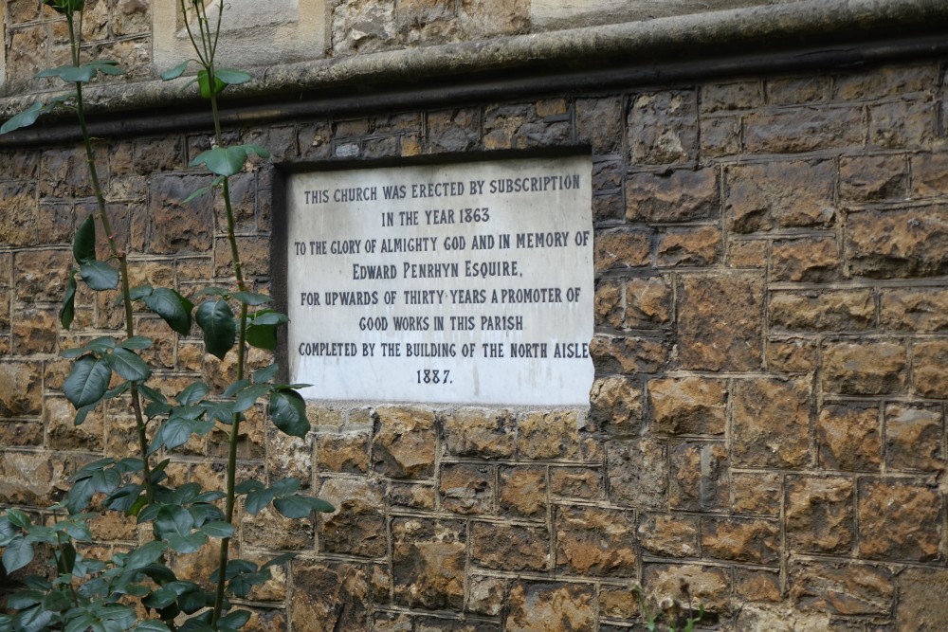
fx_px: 2950
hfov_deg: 18.3
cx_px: 474
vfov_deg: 12.2
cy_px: 316
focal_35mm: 112
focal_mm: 40.95
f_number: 2.8
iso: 125
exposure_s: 1/125
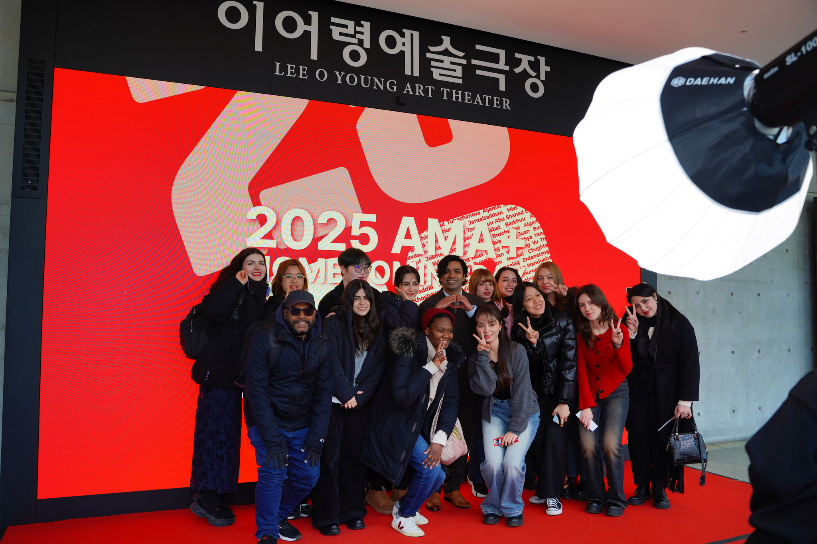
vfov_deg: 46.4
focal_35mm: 28
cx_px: 408
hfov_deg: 65.5
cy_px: 272
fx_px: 635
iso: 250
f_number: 4
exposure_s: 1/250
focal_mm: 28
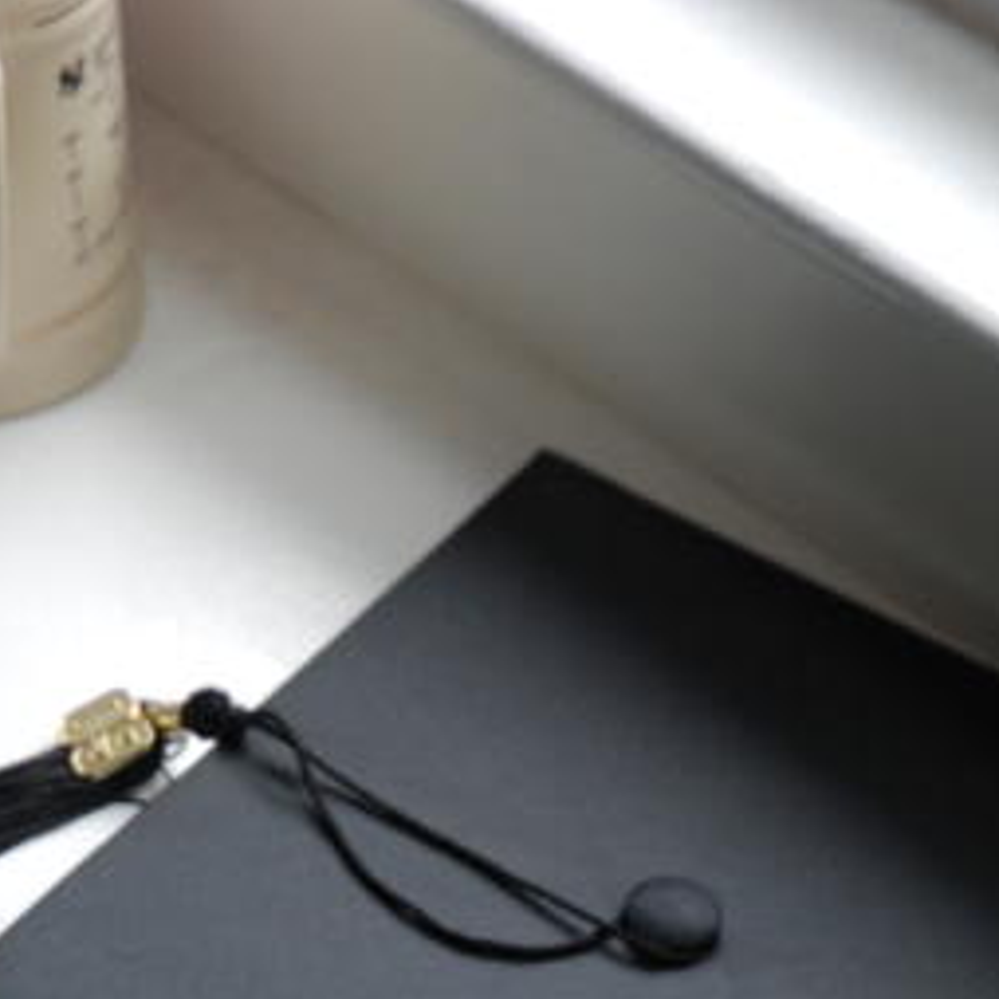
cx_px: 358
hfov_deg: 9.3
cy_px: 812
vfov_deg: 9.3
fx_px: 6106
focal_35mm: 187
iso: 400
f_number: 4.5
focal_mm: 60
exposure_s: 1/60
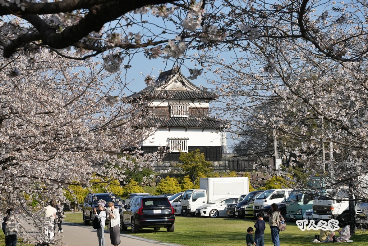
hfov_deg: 19.5
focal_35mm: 105
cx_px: 184
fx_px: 1073
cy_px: 123
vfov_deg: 13.0
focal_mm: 70
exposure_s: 1/3200
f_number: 11
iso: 2000
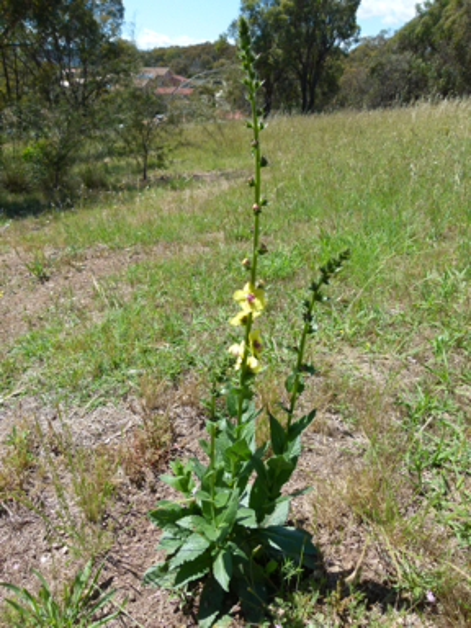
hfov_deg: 54.9
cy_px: 314
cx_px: 236
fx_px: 454
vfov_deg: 69.4
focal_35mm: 25
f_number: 4
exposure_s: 1/640
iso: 100
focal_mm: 4.5
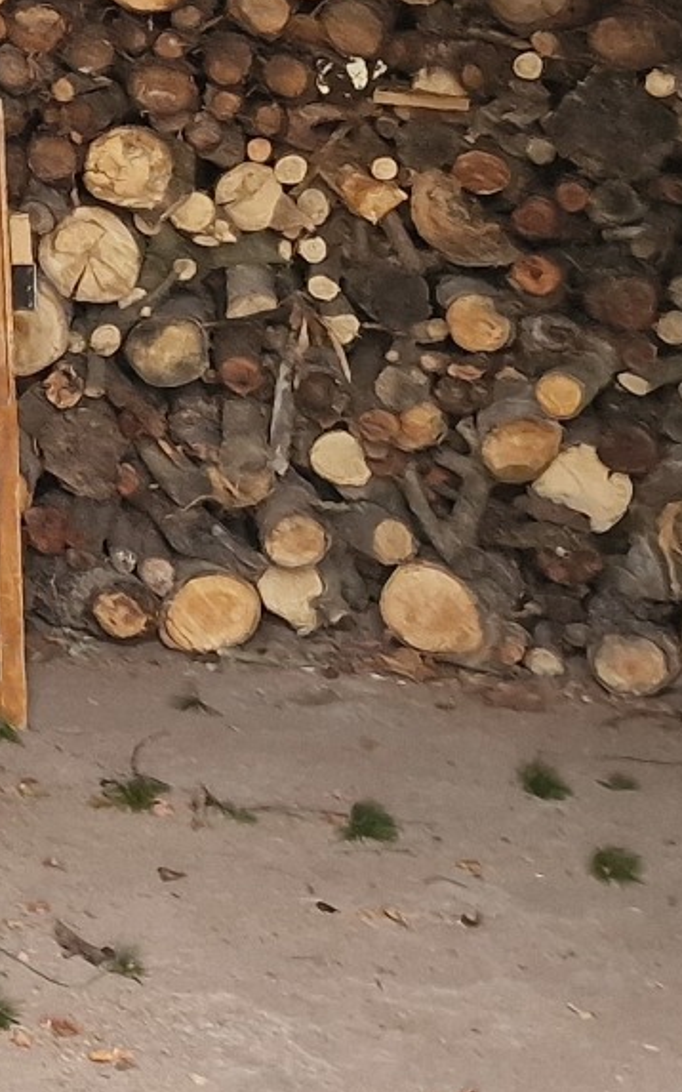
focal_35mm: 109
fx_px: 3242
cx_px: -770
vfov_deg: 18.4
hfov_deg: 10.8
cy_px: -118
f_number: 1.8
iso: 320
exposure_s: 1/100
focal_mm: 6.4
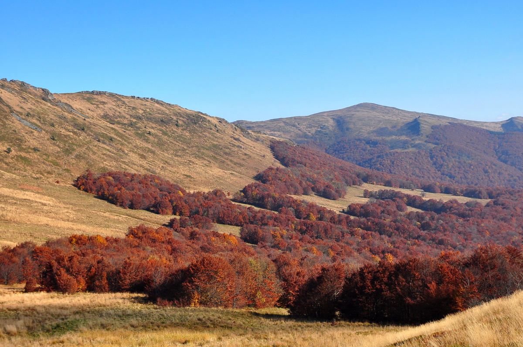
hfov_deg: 43.7
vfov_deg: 29.8
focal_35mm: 45
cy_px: 174
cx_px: 262
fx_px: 653
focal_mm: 30
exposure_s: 1/400
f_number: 10
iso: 400
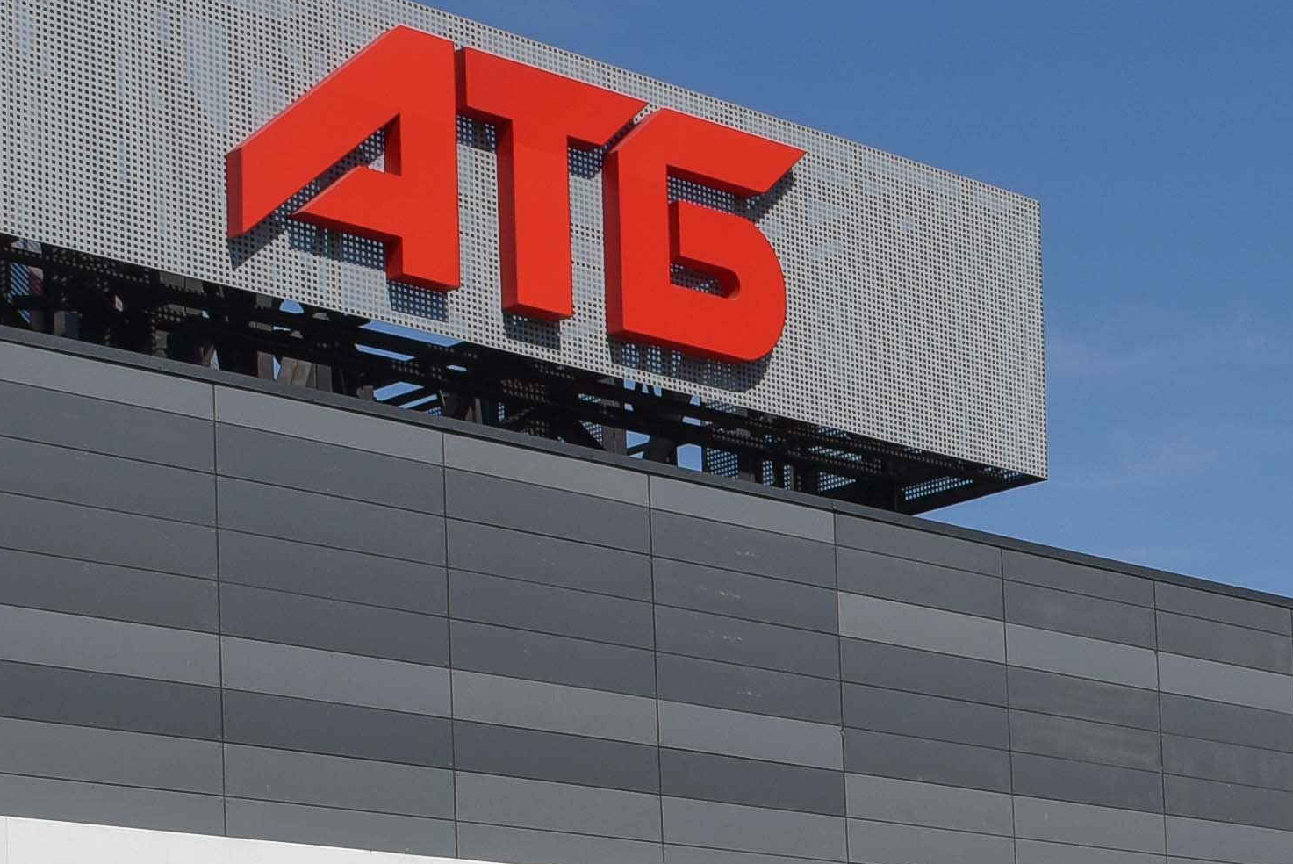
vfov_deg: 13.4
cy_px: 1157
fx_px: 3522
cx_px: 1851
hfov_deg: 18.7
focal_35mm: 98
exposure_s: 1/160
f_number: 14
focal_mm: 24
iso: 80
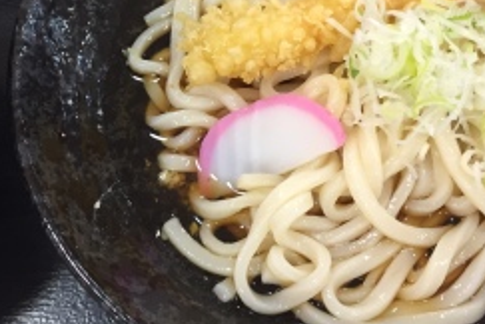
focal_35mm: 62
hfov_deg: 32.1
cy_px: 35
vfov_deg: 21.4
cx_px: 166
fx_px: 835
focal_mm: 4.15
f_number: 2.2
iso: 80
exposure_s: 1/30
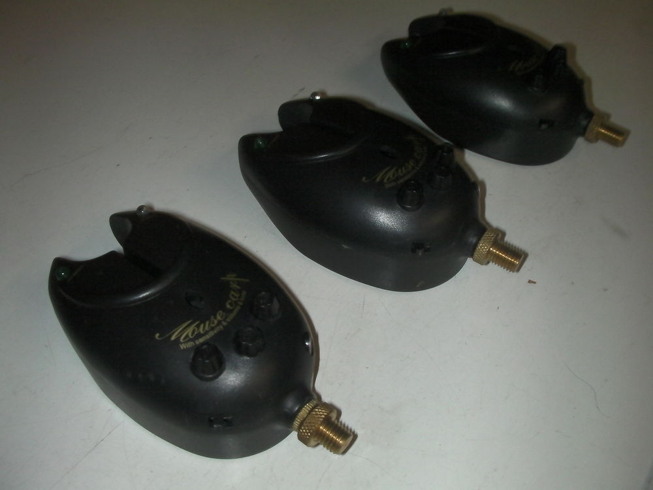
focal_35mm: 38
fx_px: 717
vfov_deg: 37.7
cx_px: 326
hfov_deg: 49.0
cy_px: 245
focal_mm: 6.3
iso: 200
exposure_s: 1/30
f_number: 5.6
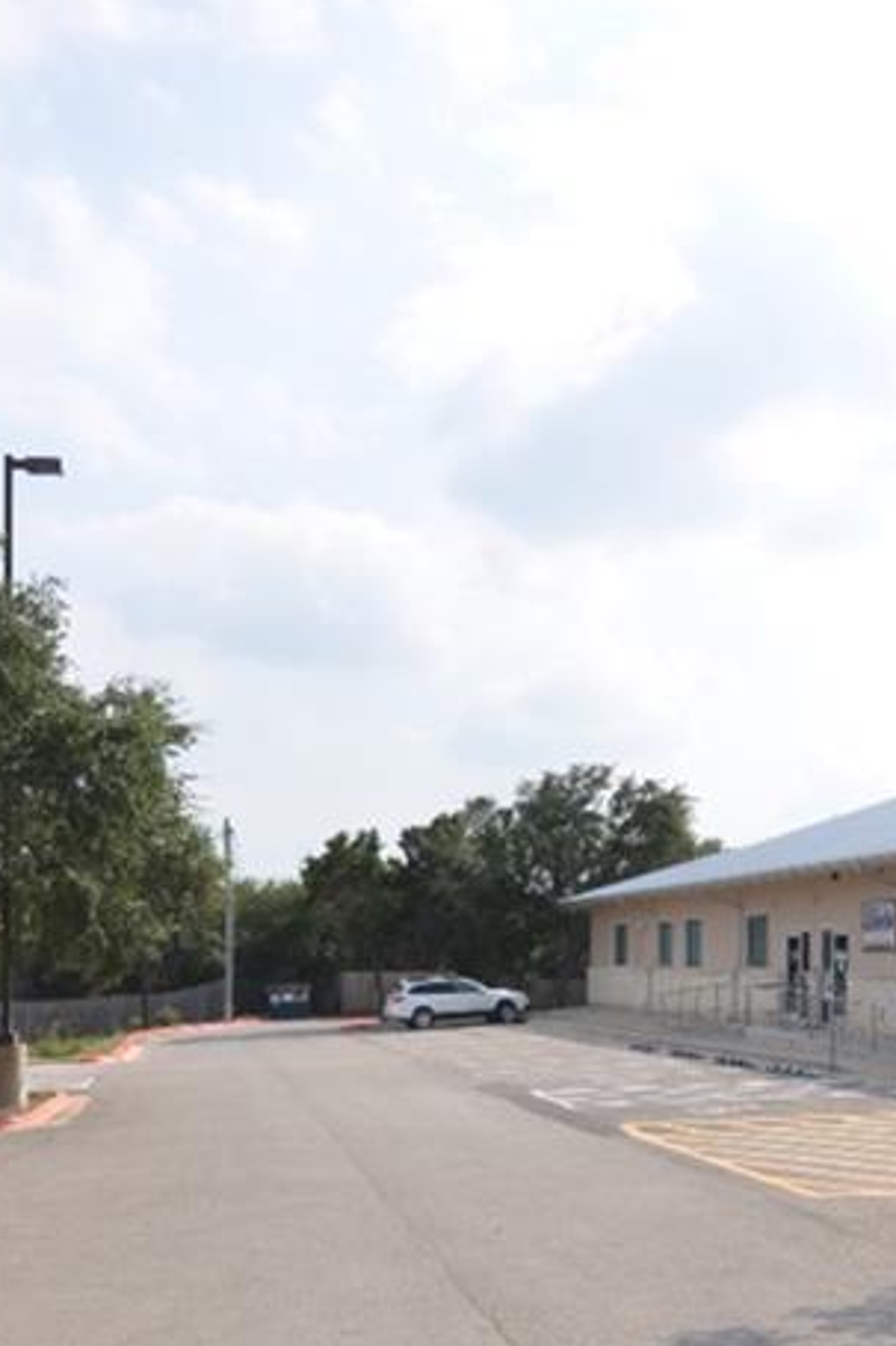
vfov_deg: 50.4
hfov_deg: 35.8
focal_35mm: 37
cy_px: 947
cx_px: 435
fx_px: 1387
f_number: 8
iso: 100
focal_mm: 11
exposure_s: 1/250
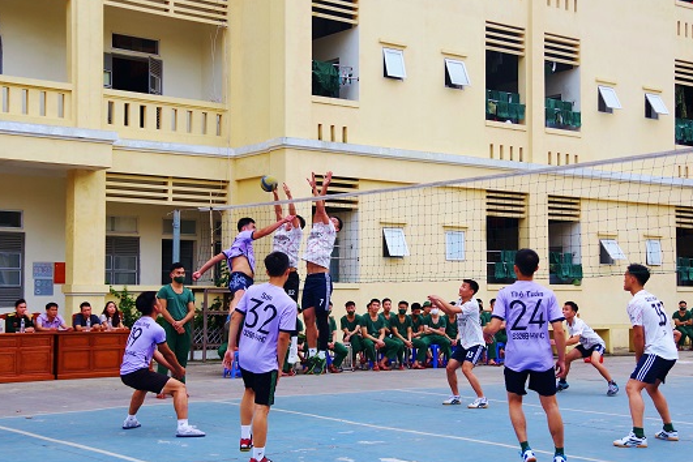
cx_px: 348
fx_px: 1155
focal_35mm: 60
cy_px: 226
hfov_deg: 33.4
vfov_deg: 22.6
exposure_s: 1/500
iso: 400
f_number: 5.6
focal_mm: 36
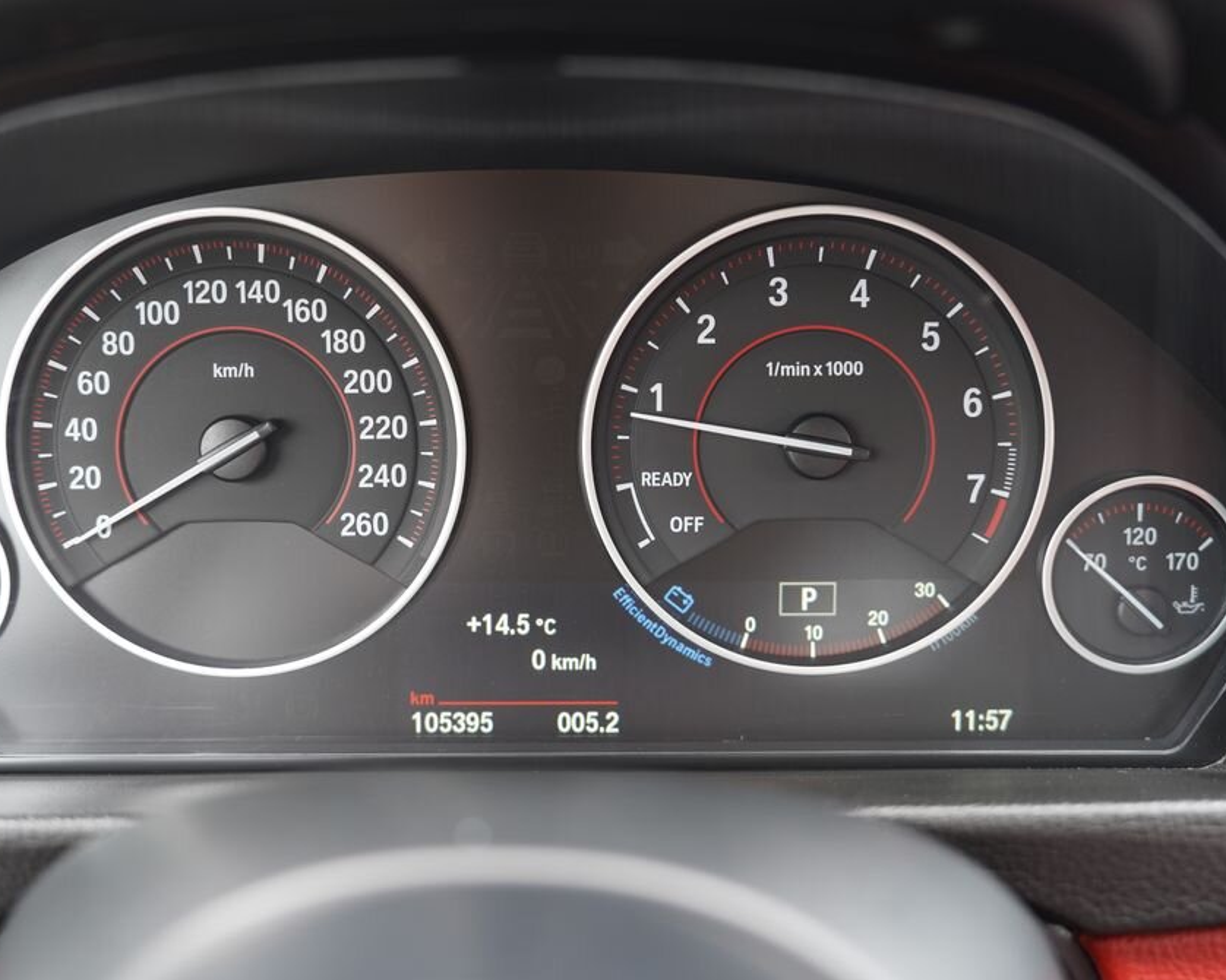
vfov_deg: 38.2
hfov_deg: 46.8
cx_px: 541
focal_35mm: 39
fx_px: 1415
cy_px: 498
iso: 160
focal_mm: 34
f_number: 2.8
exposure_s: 1/40
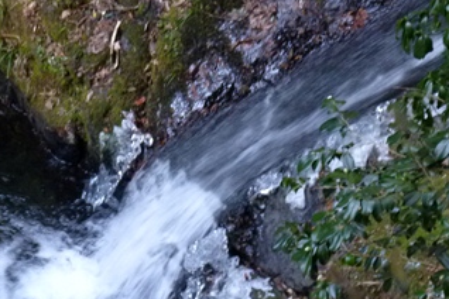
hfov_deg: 7.1
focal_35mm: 289
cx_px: 141
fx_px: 3604
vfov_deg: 4.8
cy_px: 245
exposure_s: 1/30
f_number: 3.8
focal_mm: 33.1
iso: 400
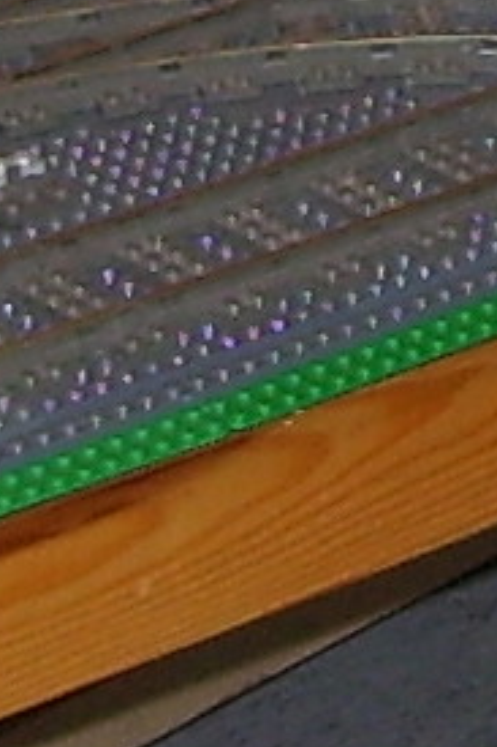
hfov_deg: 4.4
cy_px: -695
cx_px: 437
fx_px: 6510
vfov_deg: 6.4
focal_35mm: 314
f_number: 2.7
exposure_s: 1/60
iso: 80
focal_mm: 6
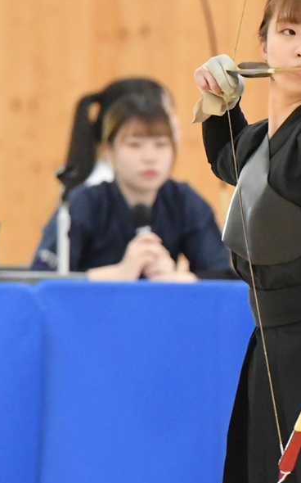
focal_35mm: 885
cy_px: 229
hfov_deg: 1.5
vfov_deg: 2.4
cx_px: 334
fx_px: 11633
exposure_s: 1/500
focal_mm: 200
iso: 6400
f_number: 4
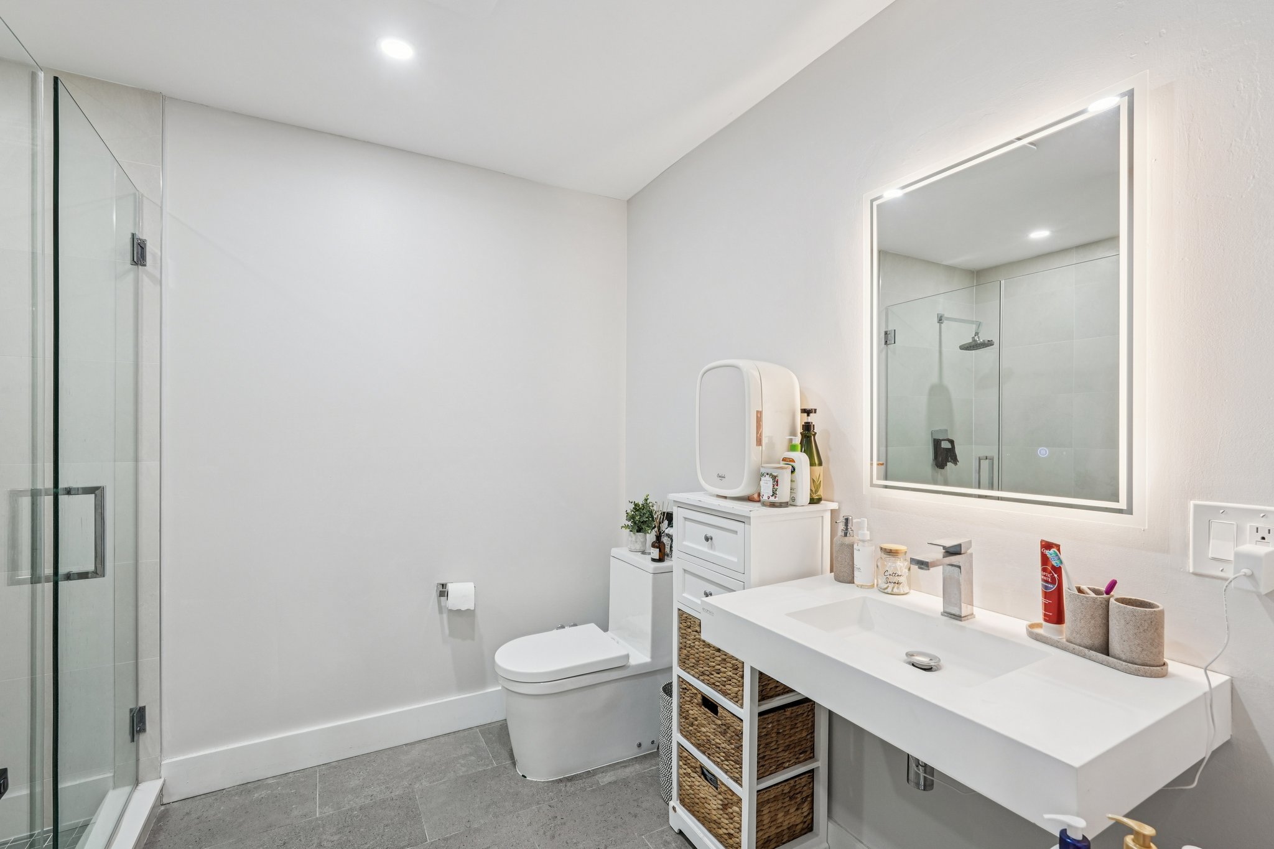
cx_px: 637
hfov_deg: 95.0
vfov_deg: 72.0
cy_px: 424
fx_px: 584
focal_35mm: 16
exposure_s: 1/20
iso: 400
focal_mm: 16.5
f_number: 9
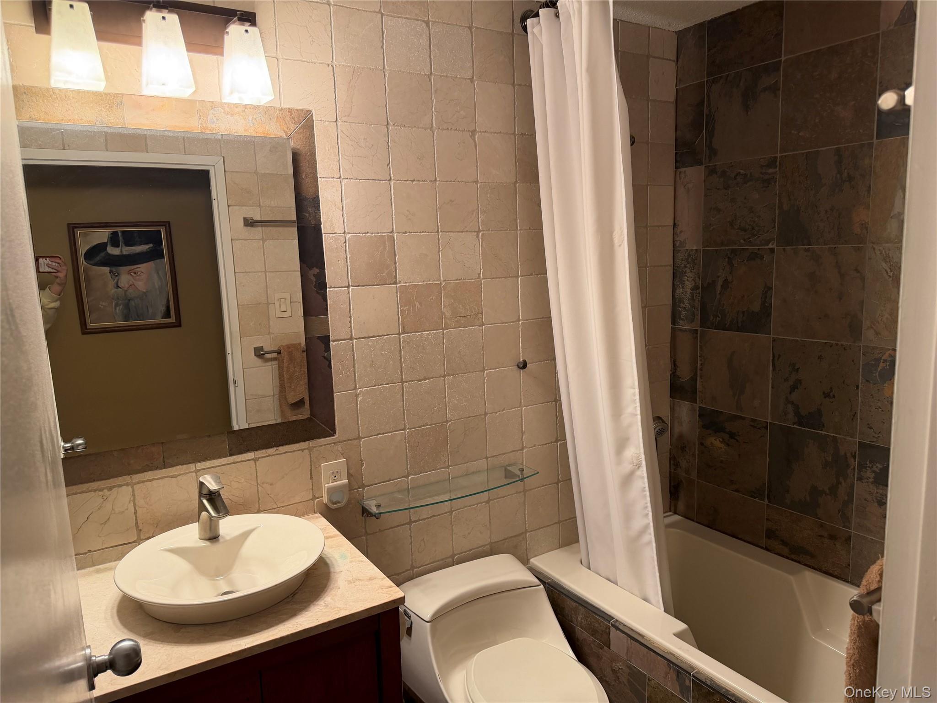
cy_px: 352
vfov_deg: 56.8
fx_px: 650
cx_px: 468
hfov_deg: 71.6
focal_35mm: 24
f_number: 1.78
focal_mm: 6.76
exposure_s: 1/120
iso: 160
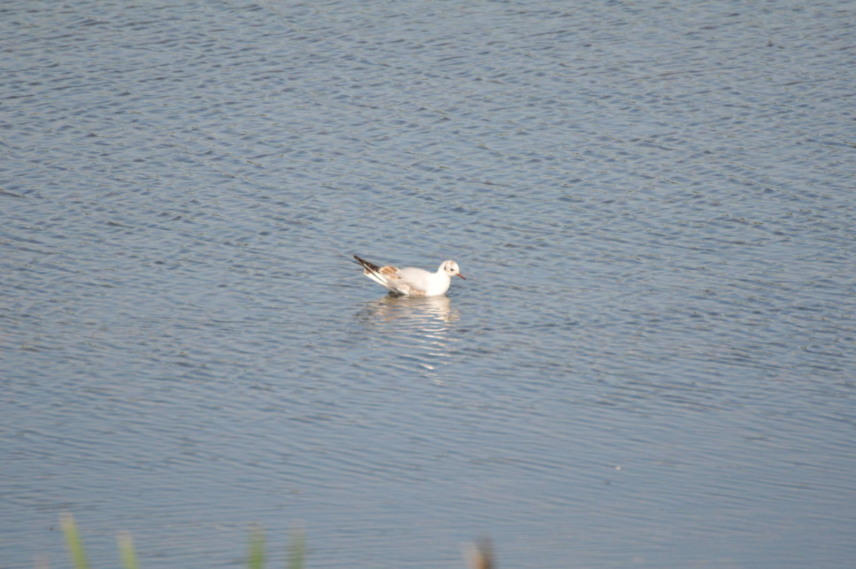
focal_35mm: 600
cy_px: 284
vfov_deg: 2.3
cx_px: 428
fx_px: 14250
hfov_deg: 3.4
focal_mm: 400
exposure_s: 1/3200
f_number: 5.6
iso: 720
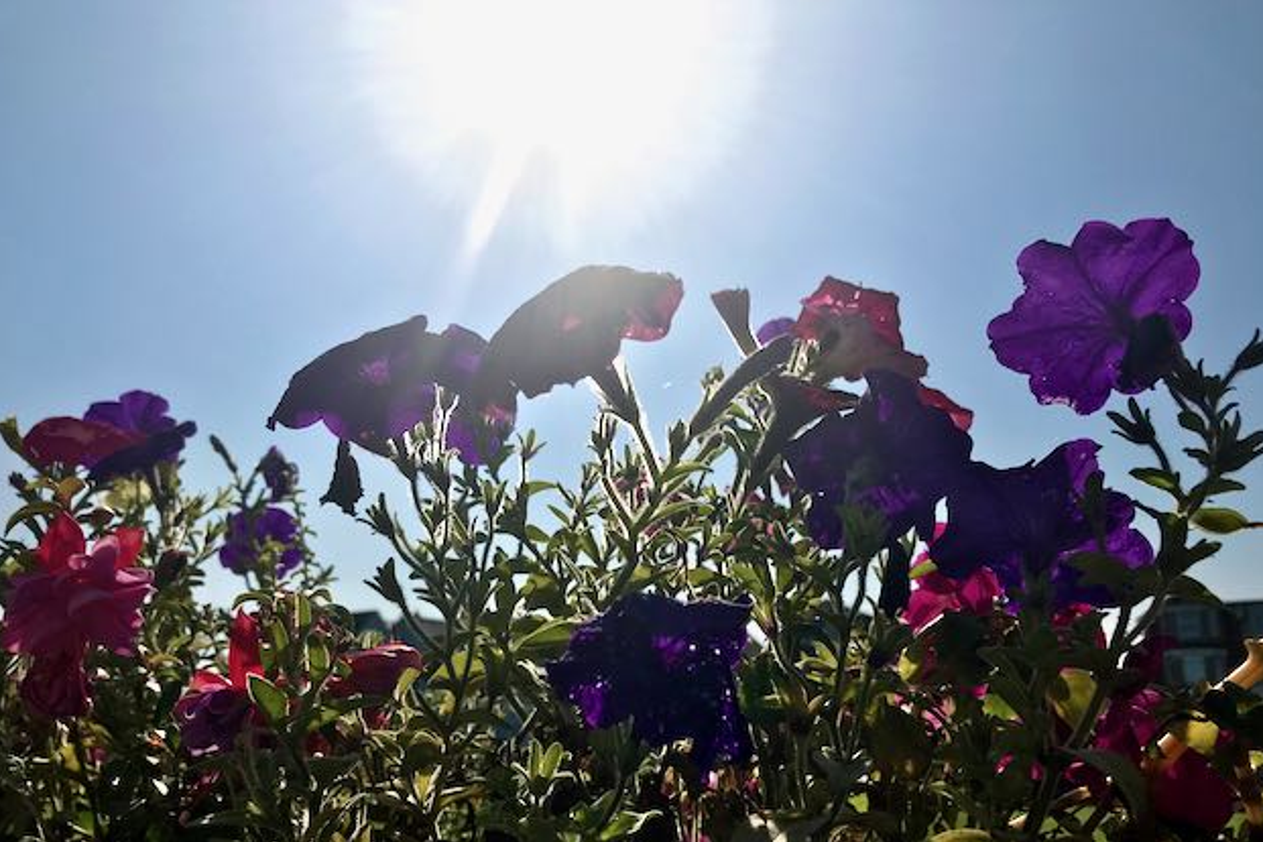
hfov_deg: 61.9
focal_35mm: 30
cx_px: 635
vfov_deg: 43.5
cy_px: 486
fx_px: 1052
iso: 25
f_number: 1.8
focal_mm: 3.99
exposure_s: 1/10638
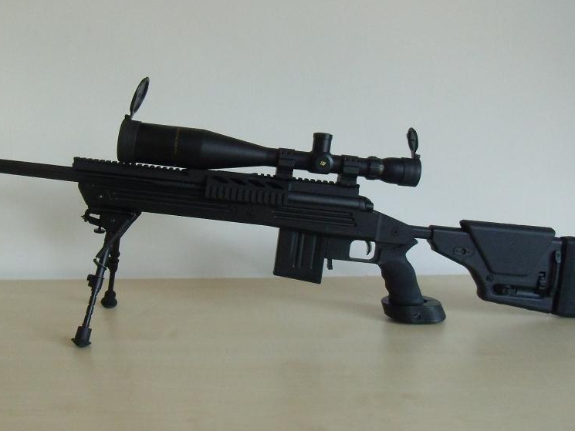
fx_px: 548
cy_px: 207
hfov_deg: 54.9
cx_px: 226
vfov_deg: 42.9
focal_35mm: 33
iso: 400
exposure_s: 1/100
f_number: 3
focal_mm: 4.24
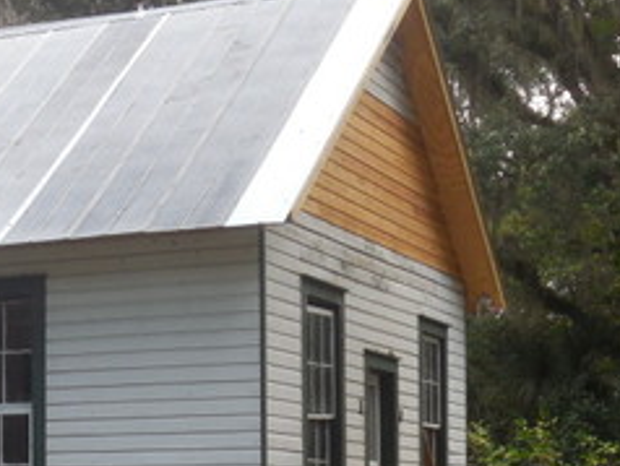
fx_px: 1829
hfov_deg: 18.3
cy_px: 437
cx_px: -117
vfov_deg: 14.4
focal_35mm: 102
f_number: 4.2
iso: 125
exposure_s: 1/160
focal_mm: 6.8
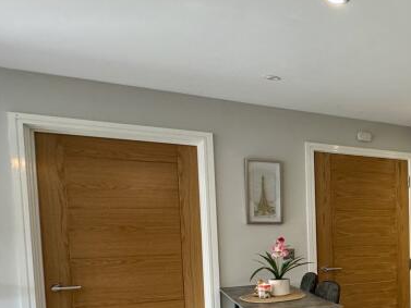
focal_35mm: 38
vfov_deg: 36.4
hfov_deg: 35.5
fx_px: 451
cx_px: 520
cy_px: 250
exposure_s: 1/100
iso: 200
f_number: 2.2
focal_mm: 2.22
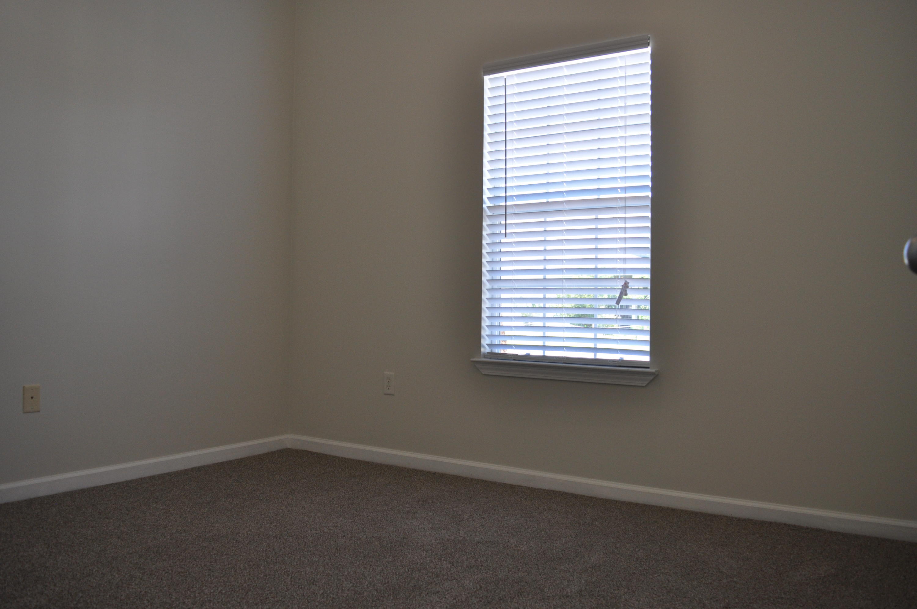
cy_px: 304
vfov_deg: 43.5
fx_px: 763
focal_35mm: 30
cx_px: 458
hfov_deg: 62.0
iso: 400
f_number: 5
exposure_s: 1/100
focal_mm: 20
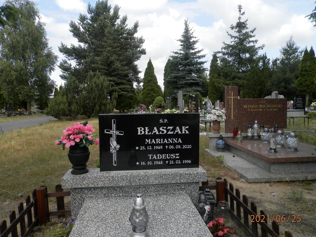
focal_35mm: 26
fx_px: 237
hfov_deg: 67.3
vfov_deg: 53.0
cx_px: 157
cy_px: 121
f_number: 3.1
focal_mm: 4.5
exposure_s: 1/640
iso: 80
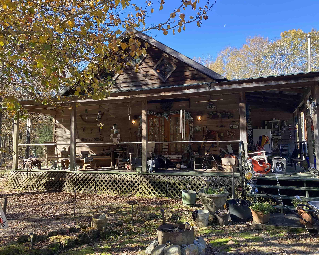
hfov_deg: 62.2
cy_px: 130
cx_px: 162
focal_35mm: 28
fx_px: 264
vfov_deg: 51.5
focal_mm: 4.25
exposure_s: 1/299
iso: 32
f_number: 1.8
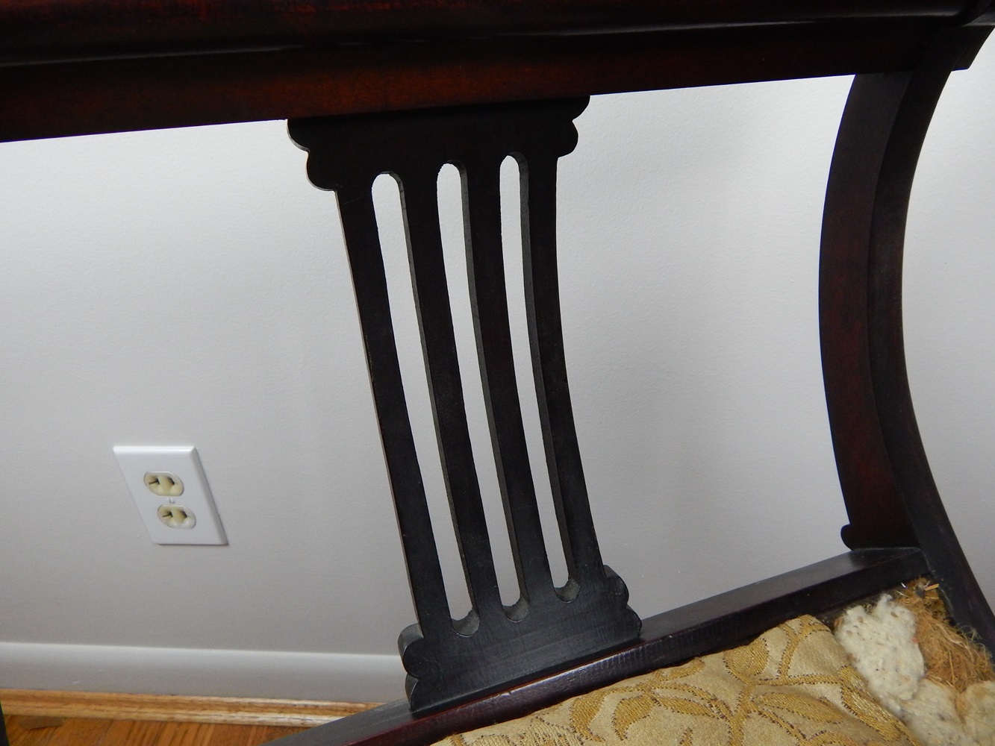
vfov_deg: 58.9
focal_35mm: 23
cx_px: 498
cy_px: 373
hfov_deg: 73.9
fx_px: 661
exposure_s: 1/50
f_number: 3
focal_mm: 4
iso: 400
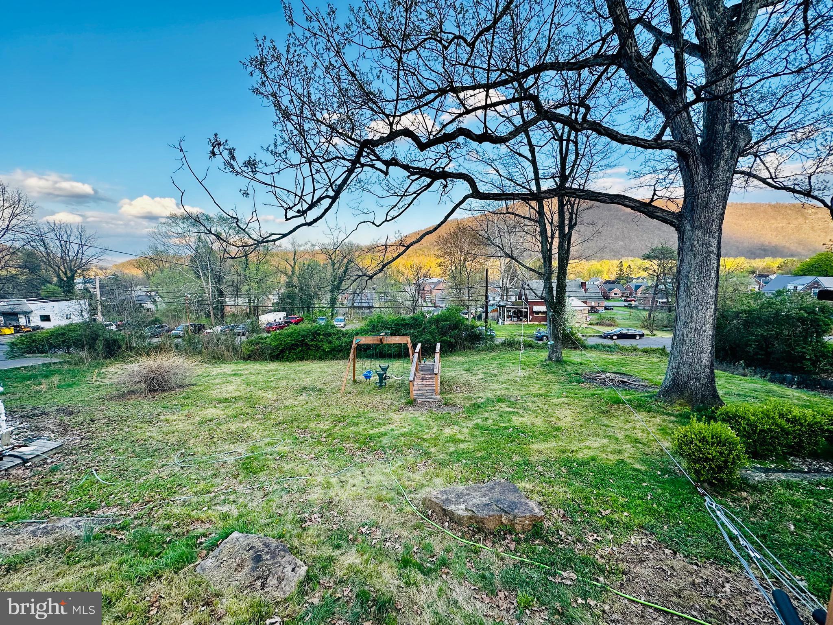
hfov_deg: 102.1
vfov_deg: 85.7
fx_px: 337
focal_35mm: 14
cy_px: 312
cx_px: 416
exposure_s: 1/306
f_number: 2.2
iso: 40
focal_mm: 2.22
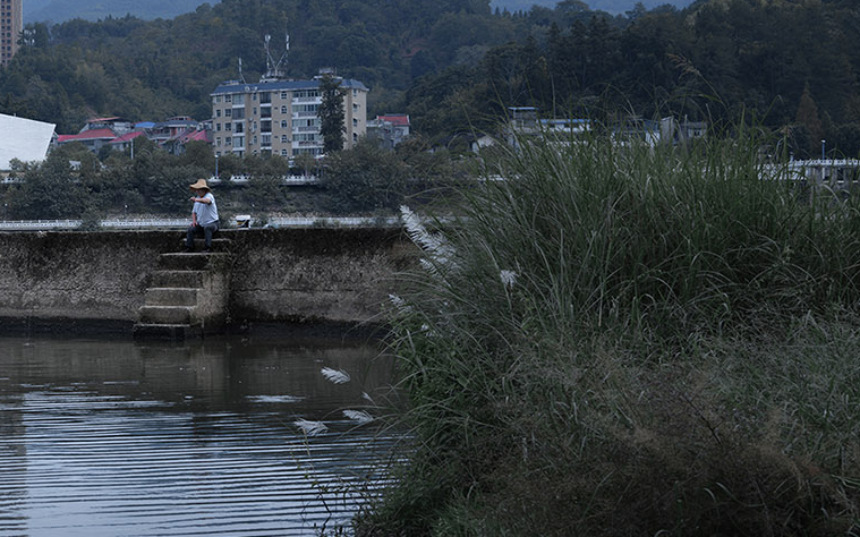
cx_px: -101
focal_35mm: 95
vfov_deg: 13.8
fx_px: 2226
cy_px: 262
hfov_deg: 20.8
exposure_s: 1/140
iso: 100
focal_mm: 50
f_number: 8
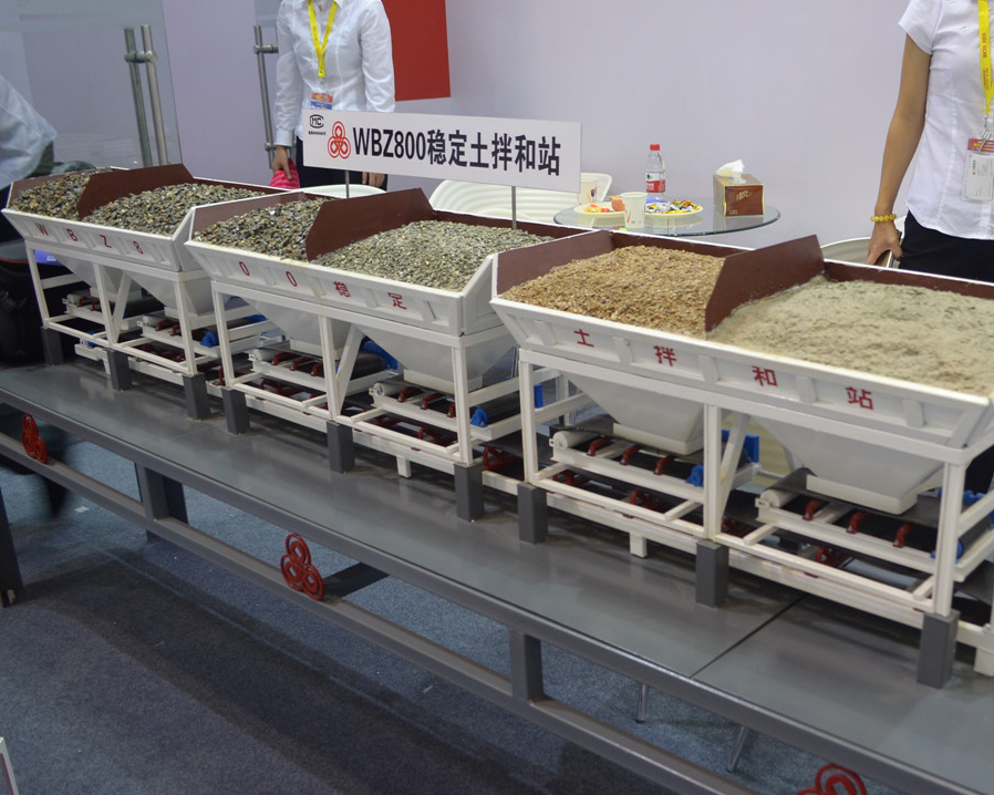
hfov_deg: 49.6
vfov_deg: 41.1
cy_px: 444
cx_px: 642
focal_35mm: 36
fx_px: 1059
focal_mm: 18
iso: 400
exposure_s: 1/40
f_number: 3.5
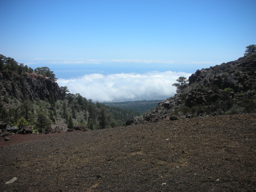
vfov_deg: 40.7
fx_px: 259
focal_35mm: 35
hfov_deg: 52.6
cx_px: 128
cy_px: 96
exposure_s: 1/135
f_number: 8.5
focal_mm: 5.8
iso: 50
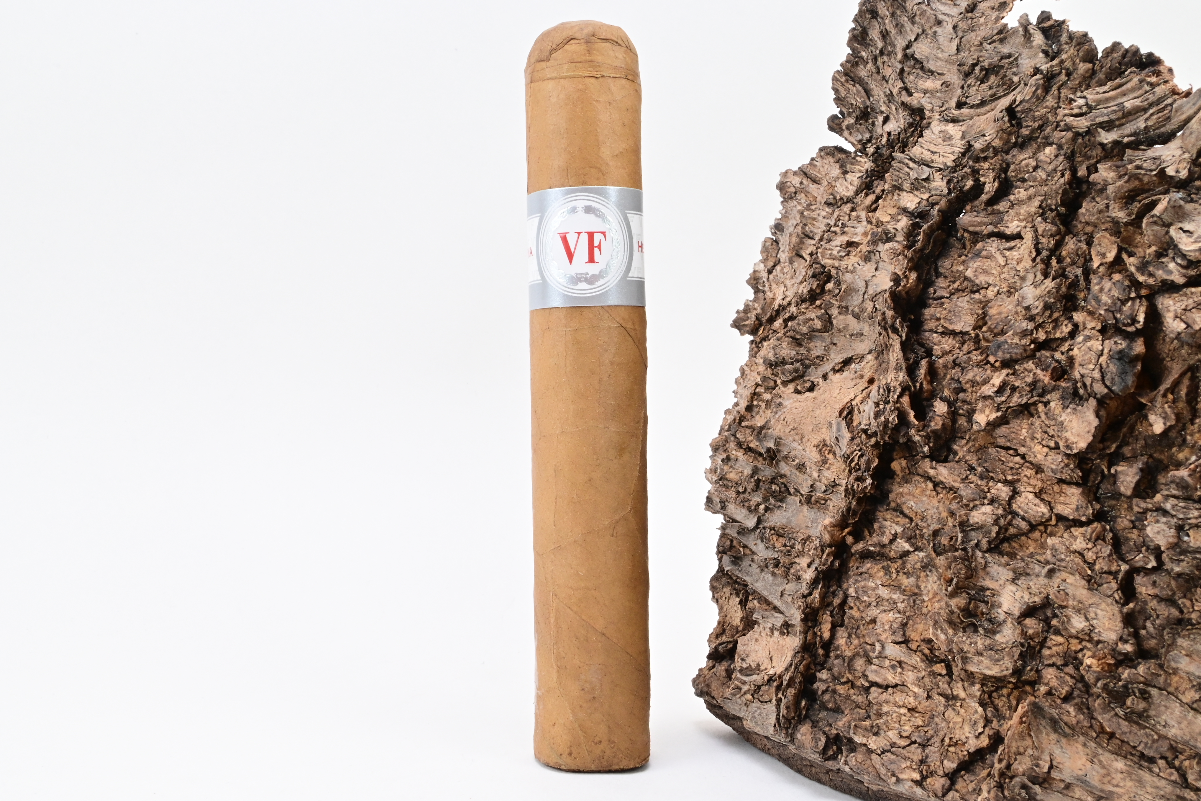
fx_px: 1360
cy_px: 393
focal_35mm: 41
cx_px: 600
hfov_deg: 47.7
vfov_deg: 32.8
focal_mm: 26.5
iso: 500
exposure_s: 1/15
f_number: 22
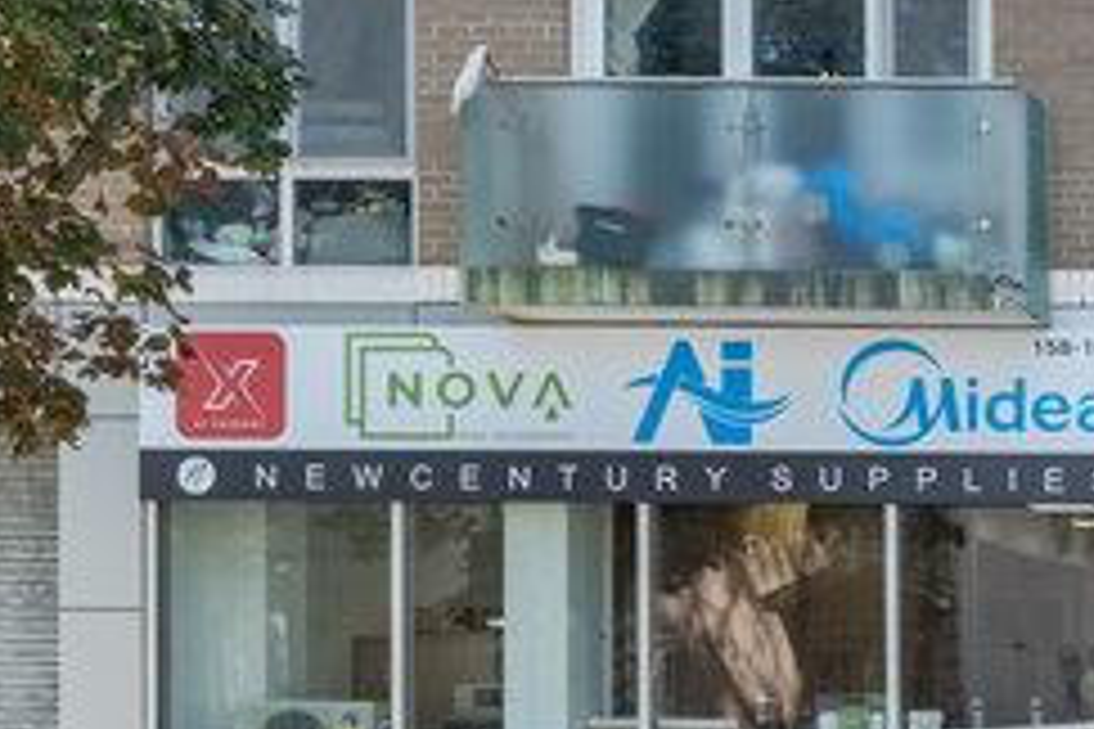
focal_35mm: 74
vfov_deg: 17.8
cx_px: 1585
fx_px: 2249
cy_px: -56
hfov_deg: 22.9
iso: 500
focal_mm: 18
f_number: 8
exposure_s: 1/2000
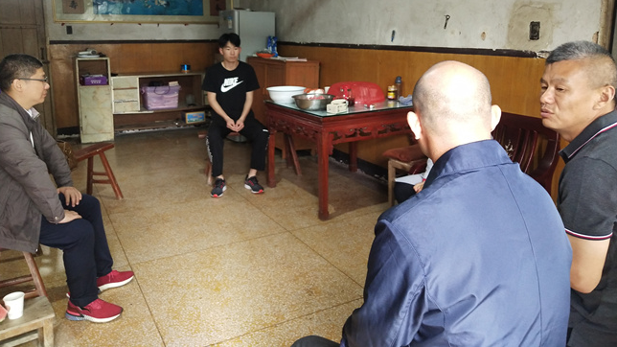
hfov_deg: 59.5
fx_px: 540
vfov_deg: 35.3
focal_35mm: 33
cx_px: 307
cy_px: 116
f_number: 1.8
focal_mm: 3.95
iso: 399
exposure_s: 1/50
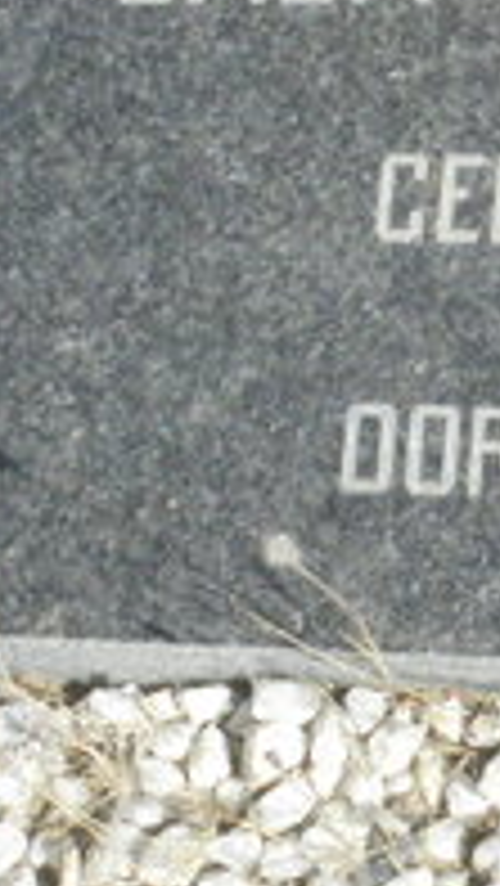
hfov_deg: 10.3
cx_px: 662
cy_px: 414
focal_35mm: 115
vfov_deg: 18.6
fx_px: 2707
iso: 200
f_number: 6.3
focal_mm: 4.6
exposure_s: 1/800
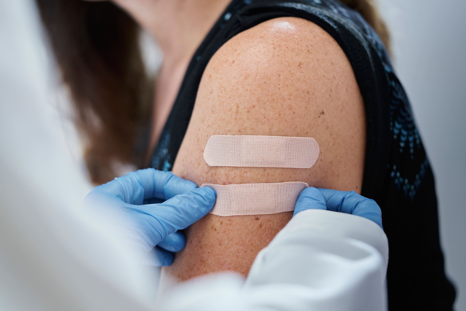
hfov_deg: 22.6
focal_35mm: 90
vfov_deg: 15.2
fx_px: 1165
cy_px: 156
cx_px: 233
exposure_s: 1/160
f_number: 2.8
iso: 200
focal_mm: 90
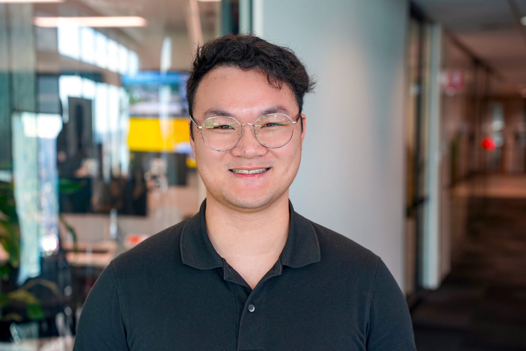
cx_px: 263
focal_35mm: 61
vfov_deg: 22.3
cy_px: 176
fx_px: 891
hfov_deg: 32.9
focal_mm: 61
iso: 1000
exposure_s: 1/160
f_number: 4
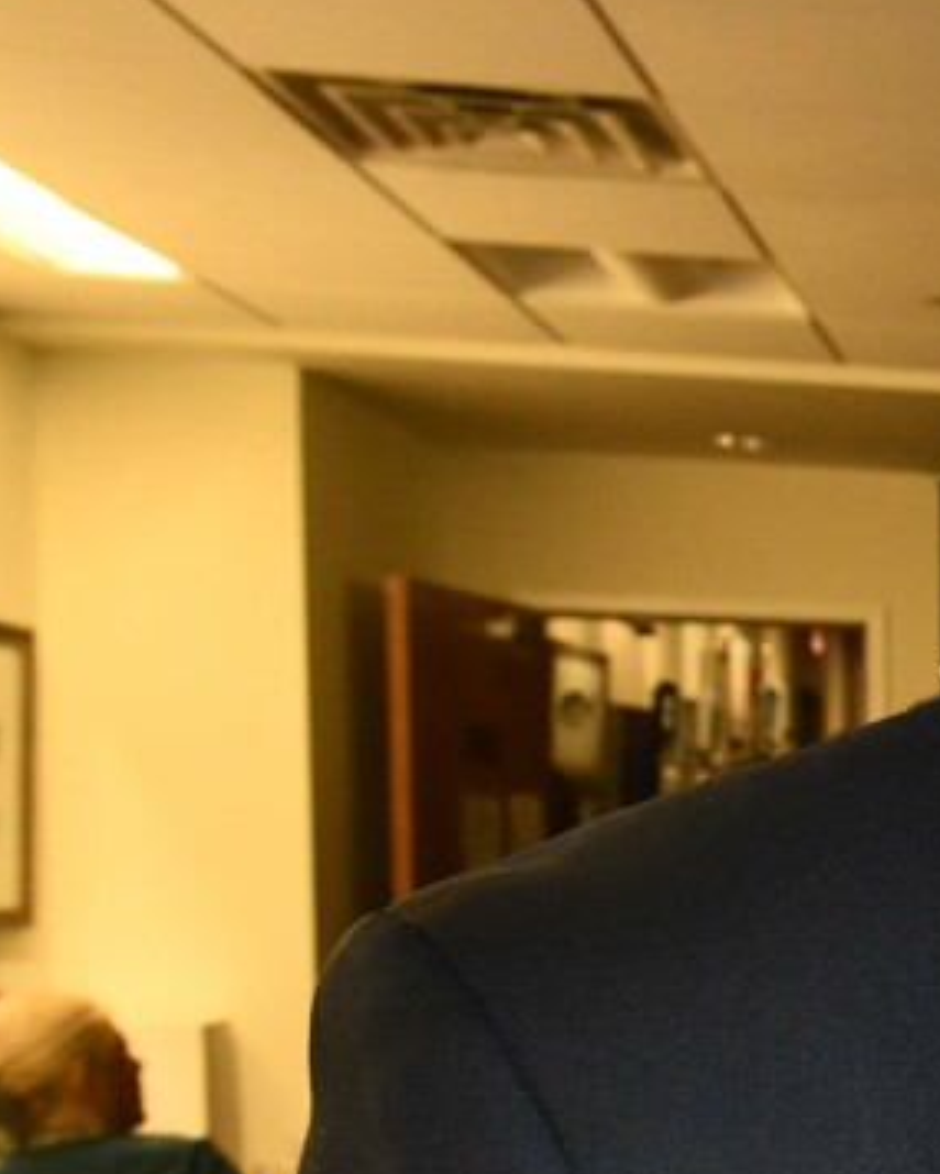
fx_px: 3024
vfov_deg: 21.3
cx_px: 2035
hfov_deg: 14.0
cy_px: 1131
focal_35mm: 87
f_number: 9
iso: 2000
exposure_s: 1/60
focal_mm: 22
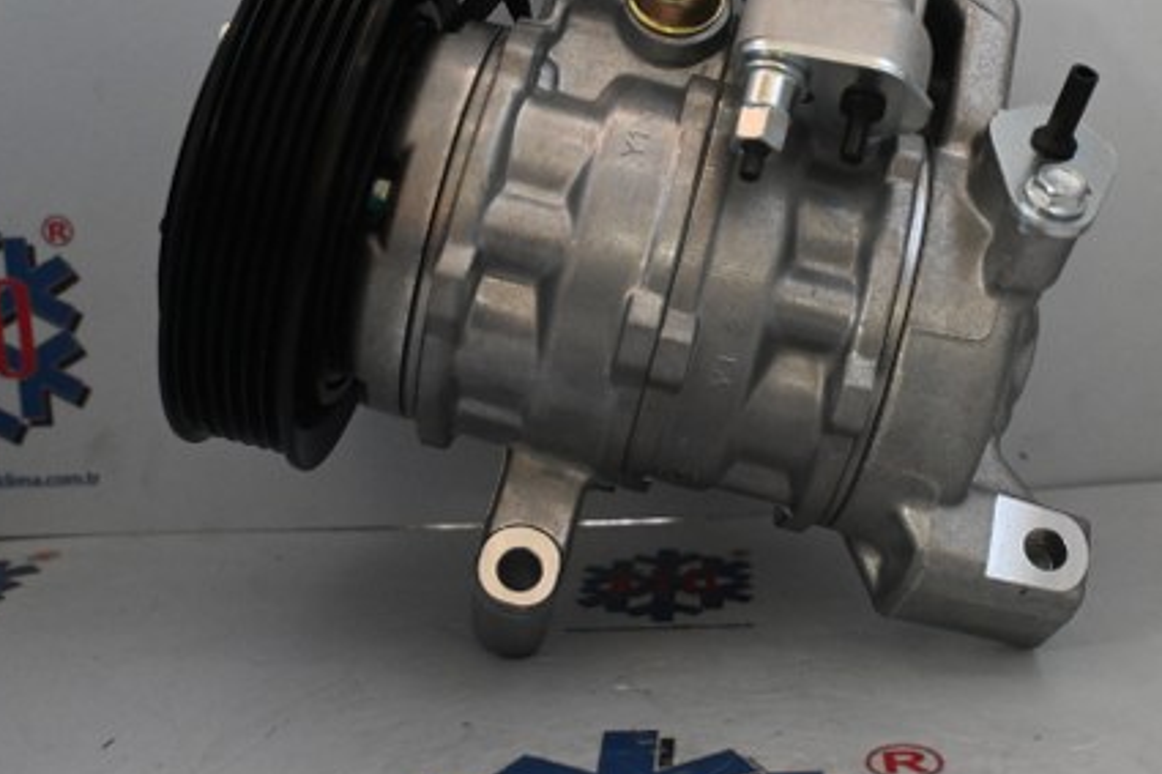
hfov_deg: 40.4
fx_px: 1571
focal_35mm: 49
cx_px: 694
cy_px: 263
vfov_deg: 27.5
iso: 3600
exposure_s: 1/60
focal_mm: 23
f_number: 4.2
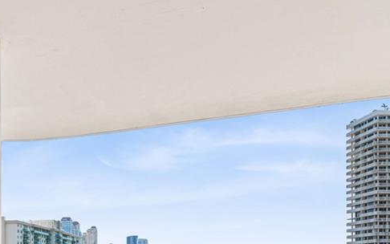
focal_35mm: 47
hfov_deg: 41.3
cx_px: 94
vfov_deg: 24.2
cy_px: 312
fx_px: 500
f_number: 9
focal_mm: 14
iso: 320
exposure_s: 1/500
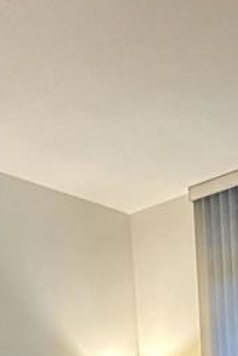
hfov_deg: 22.5
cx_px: 168
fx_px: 595
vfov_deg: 26.9
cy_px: 489
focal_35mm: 60
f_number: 2.2
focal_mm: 2.22
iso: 800
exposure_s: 1/60
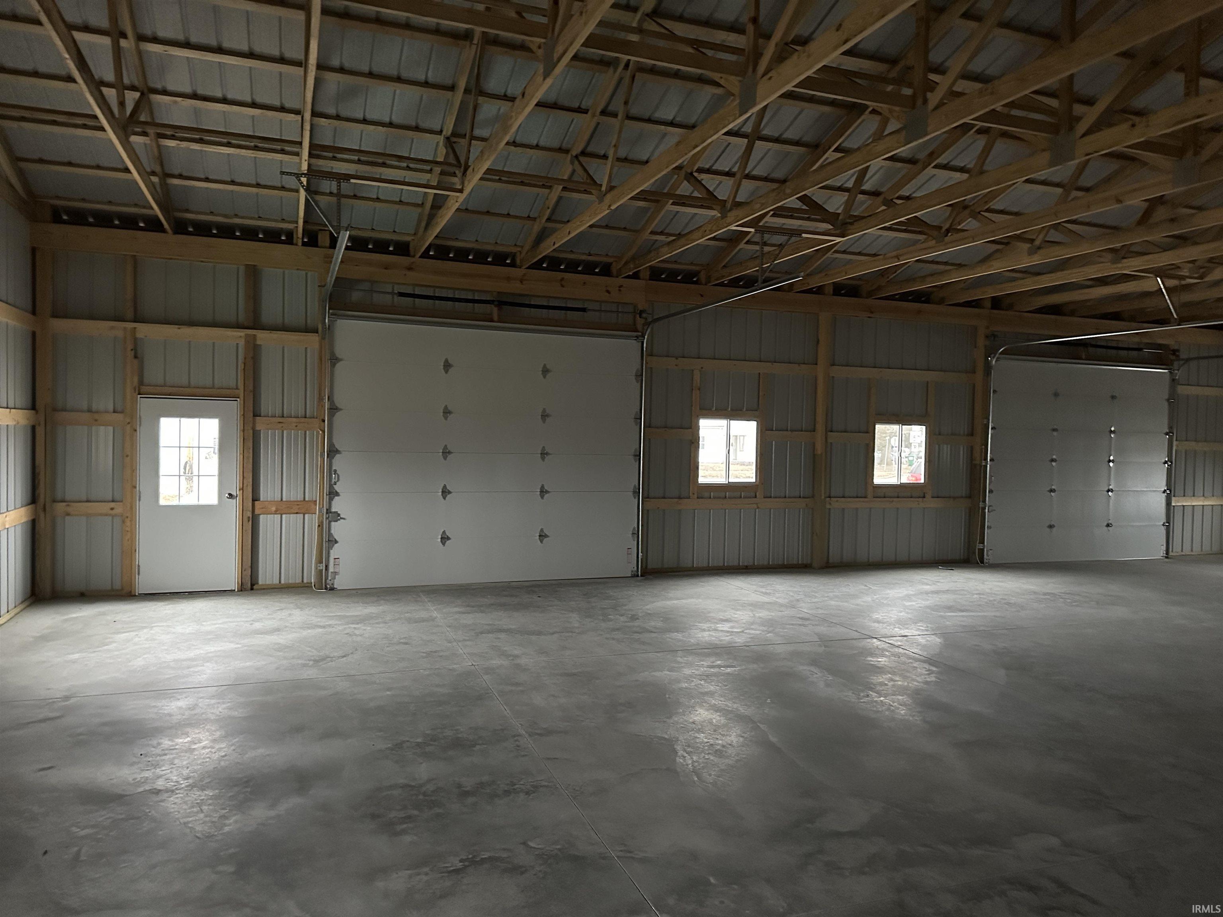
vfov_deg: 56.8
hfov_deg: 71.6
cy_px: 458
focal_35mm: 24
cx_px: 612
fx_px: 848
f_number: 1.78
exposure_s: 1/35
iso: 1000
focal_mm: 6.86
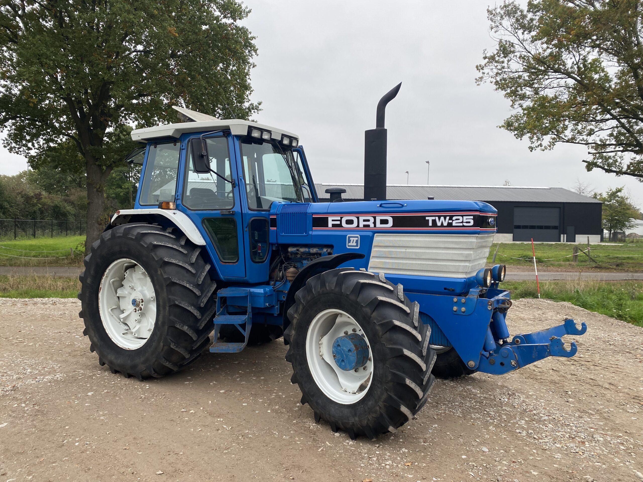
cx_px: 322
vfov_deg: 53.1
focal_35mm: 26
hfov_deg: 67.3
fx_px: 483
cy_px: 241
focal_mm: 4.25
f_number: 1.8
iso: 32
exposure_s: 1/644
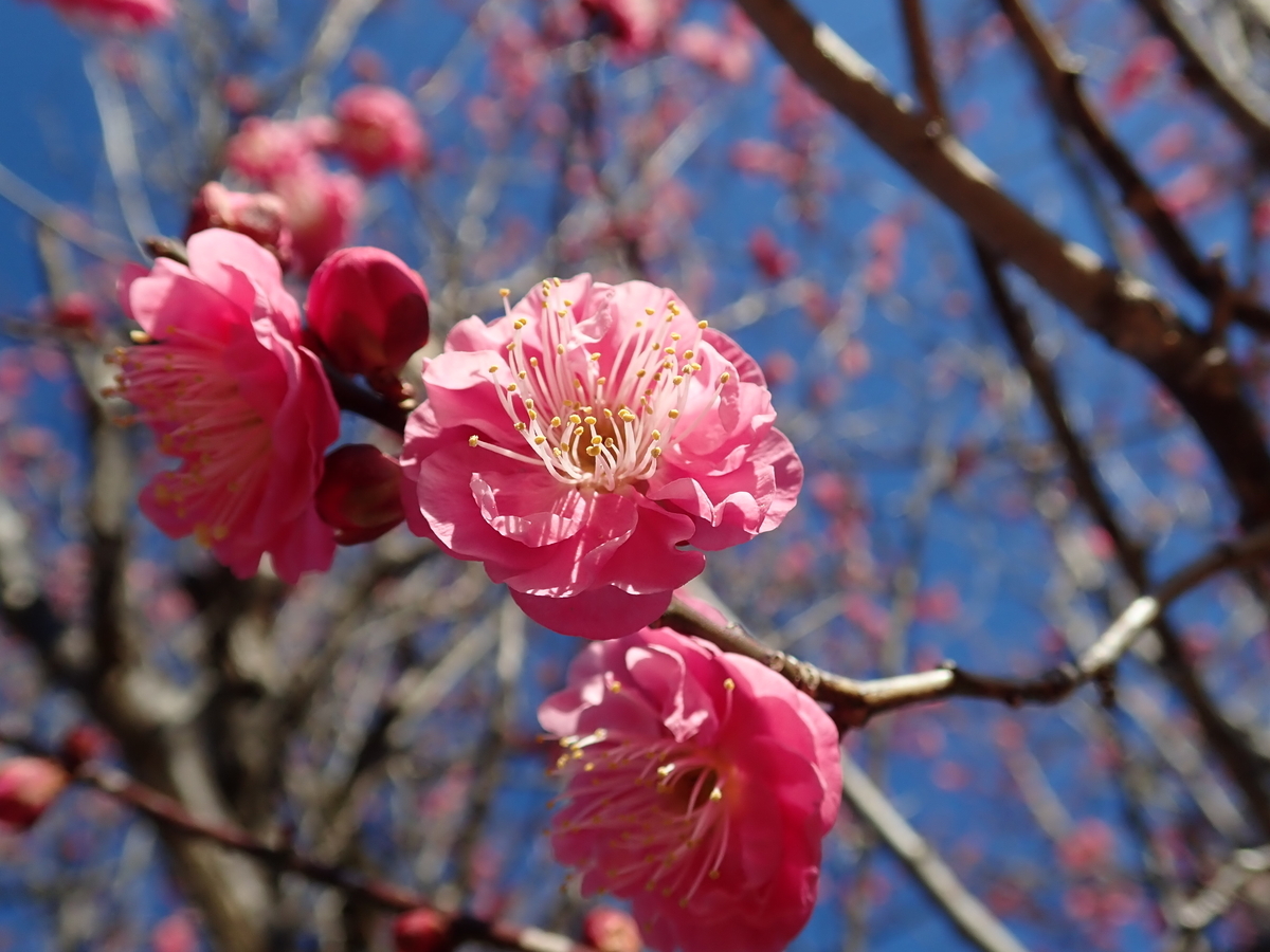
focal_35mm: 30
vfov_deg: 46.8
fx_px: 1101
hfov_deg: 60.0
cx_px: 635
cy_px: 476
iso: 100
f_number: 3.2
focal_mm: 5.5
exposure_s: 1/800
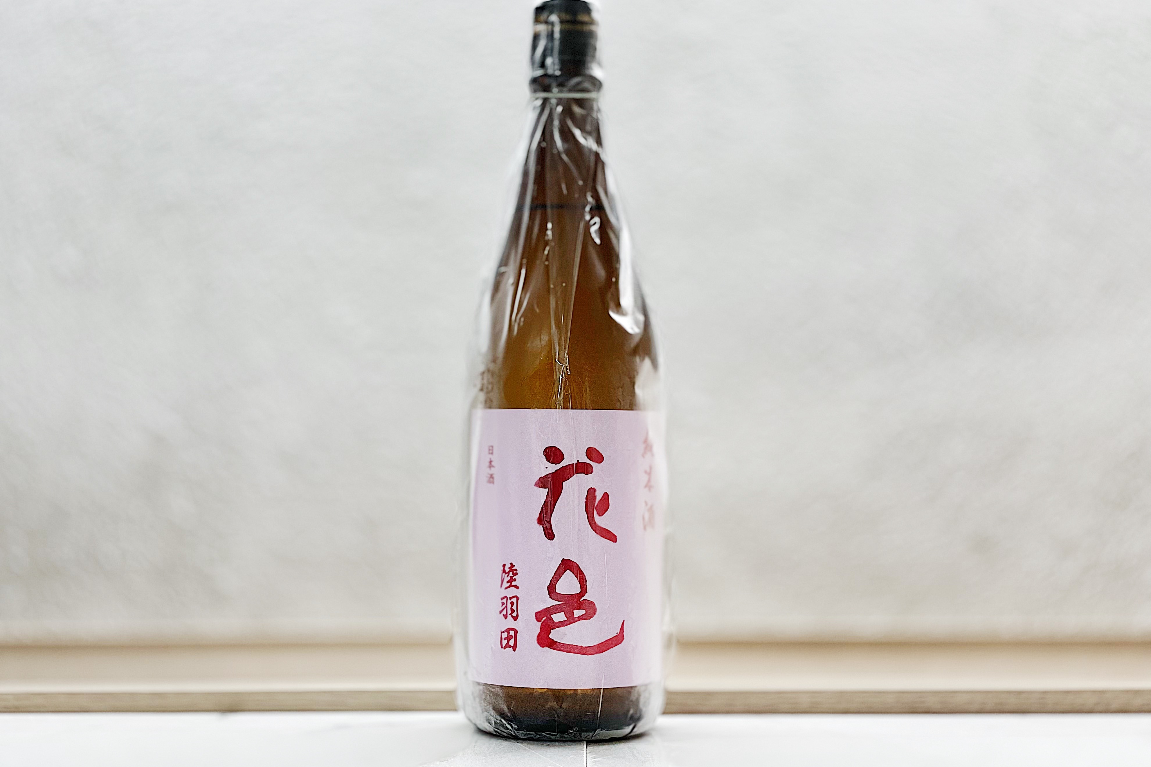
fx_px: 1758
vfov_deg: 24.6
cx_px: 567
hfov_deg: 36.2
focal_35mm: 55
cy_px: 346
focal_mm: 6
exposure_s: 1/100
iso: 80
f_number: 2
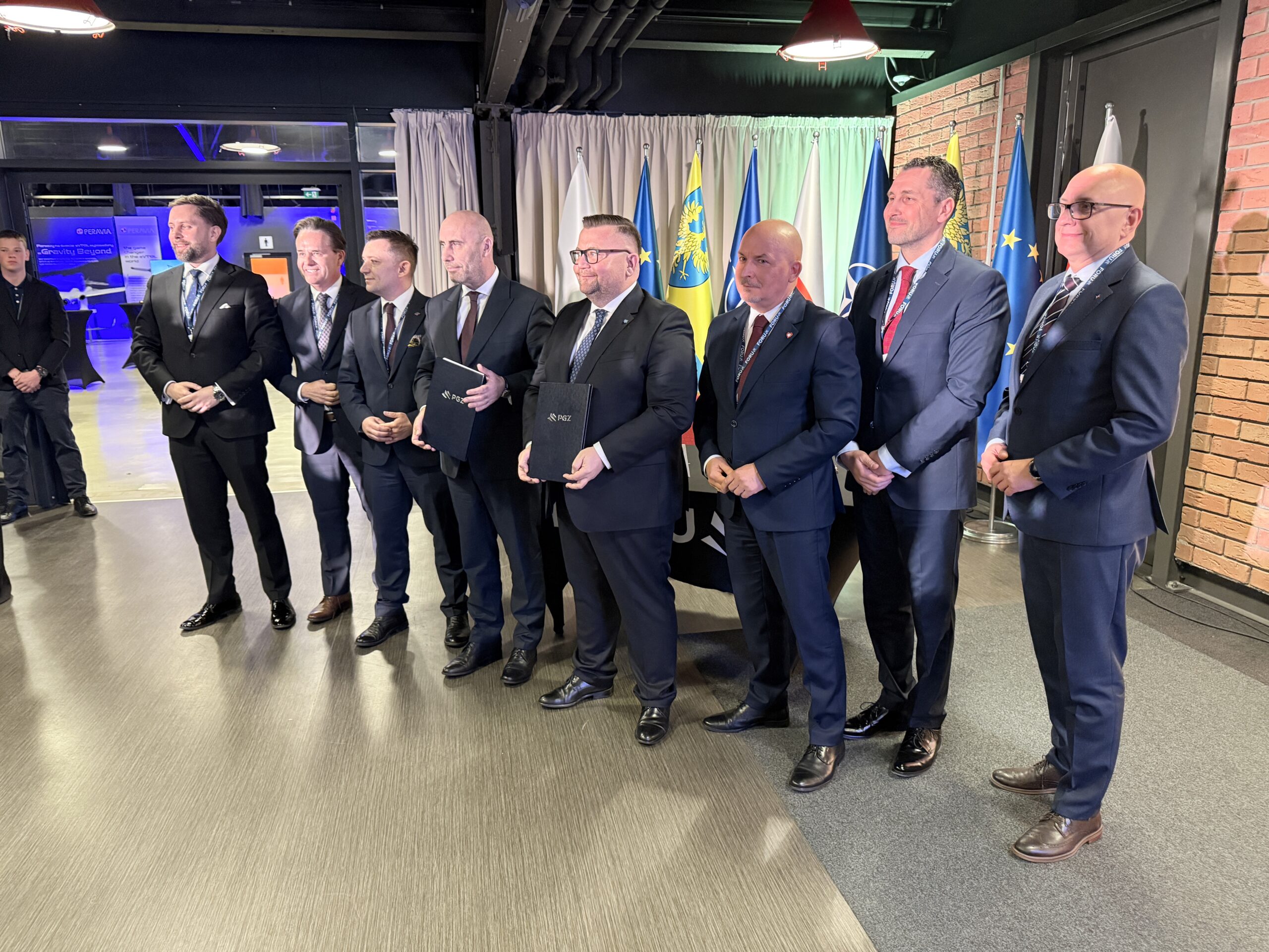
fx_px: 880
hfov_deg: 71.6
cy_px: 476
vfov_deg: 56.8
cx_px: 634
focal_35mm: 24
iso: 500
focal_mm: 6.76
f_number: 1.78
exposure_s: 1/60
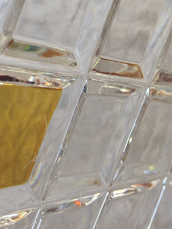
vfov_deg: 25.5
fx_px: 464
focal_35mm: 70
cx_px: 119
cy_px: -29
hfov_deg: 20.9
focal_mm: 4.15
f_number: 2.2
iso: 25
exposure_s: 1/120
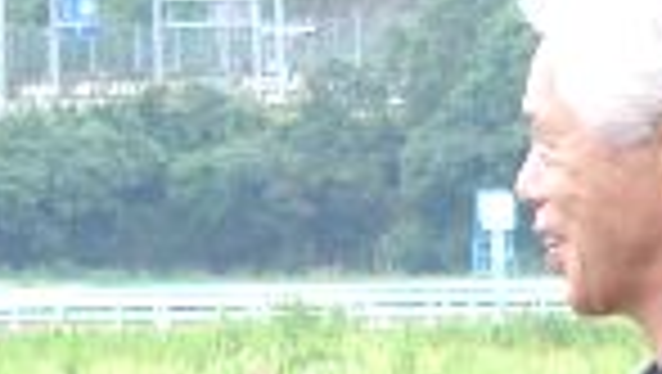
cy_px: 342
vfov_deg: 1.9
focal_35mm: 648
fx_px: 11385
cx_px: 81
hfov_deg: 3.3
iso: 50
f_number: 2.8
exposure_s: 1/50
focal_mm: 22.8
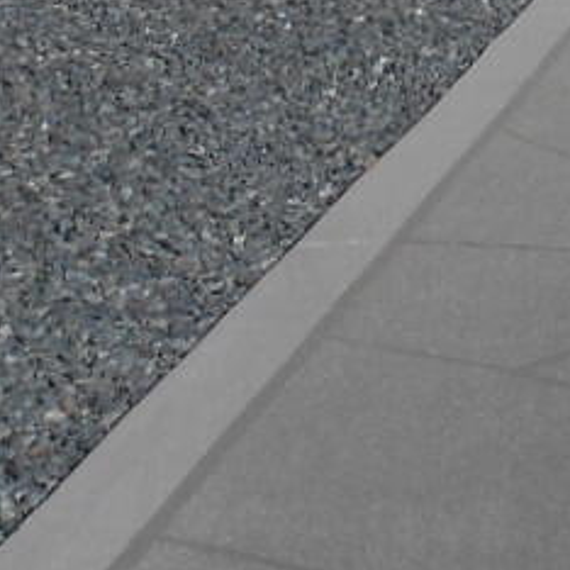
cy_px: -382
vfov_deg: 10.6
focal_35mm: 157
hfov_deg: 10.6
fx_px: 2925
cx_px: 928
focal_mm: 4.6
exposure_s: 1/2000
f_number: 3.2
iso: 80
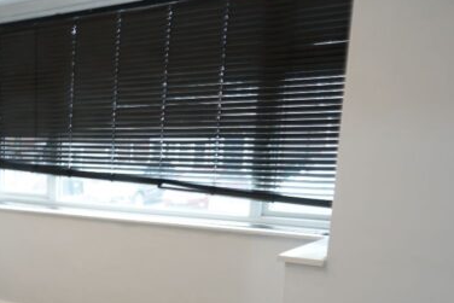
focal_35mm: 51
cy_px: 259
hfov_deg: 32.9
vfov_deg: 25.8
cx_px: -72
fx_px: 643
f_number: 7.1
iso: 400
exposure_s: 1/2
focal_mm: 16
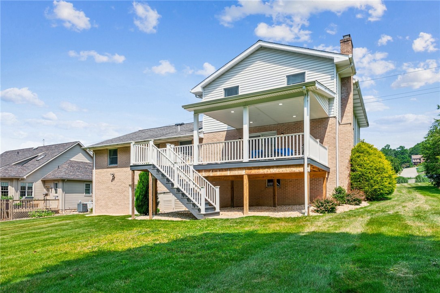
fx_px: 293
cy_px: 146
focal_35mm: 24
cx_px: 220
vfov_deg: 53.2
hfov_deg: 73.7
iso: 50
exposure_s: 1/15
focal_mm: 24
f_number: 11
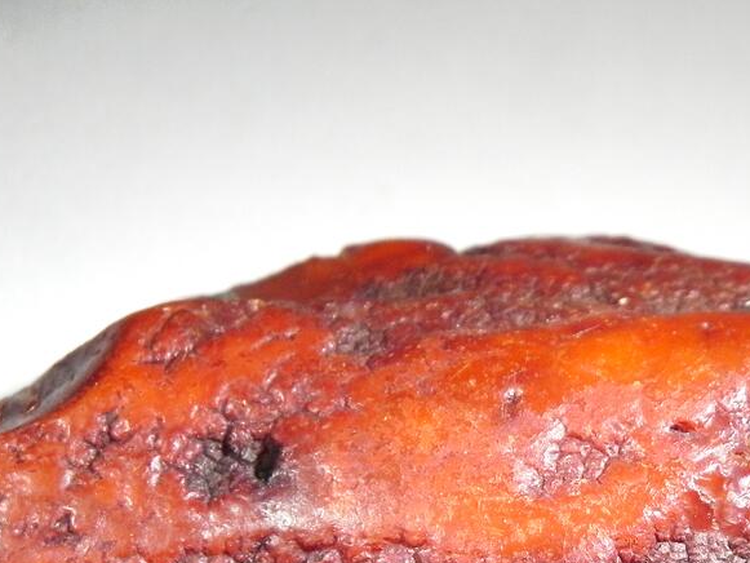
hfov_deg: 27.1
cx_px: 541
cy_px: 542
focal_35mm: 71
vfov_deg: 20.2
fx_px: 1539
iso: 160
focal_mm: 5.9
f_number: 2.8
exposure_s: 1/92.6
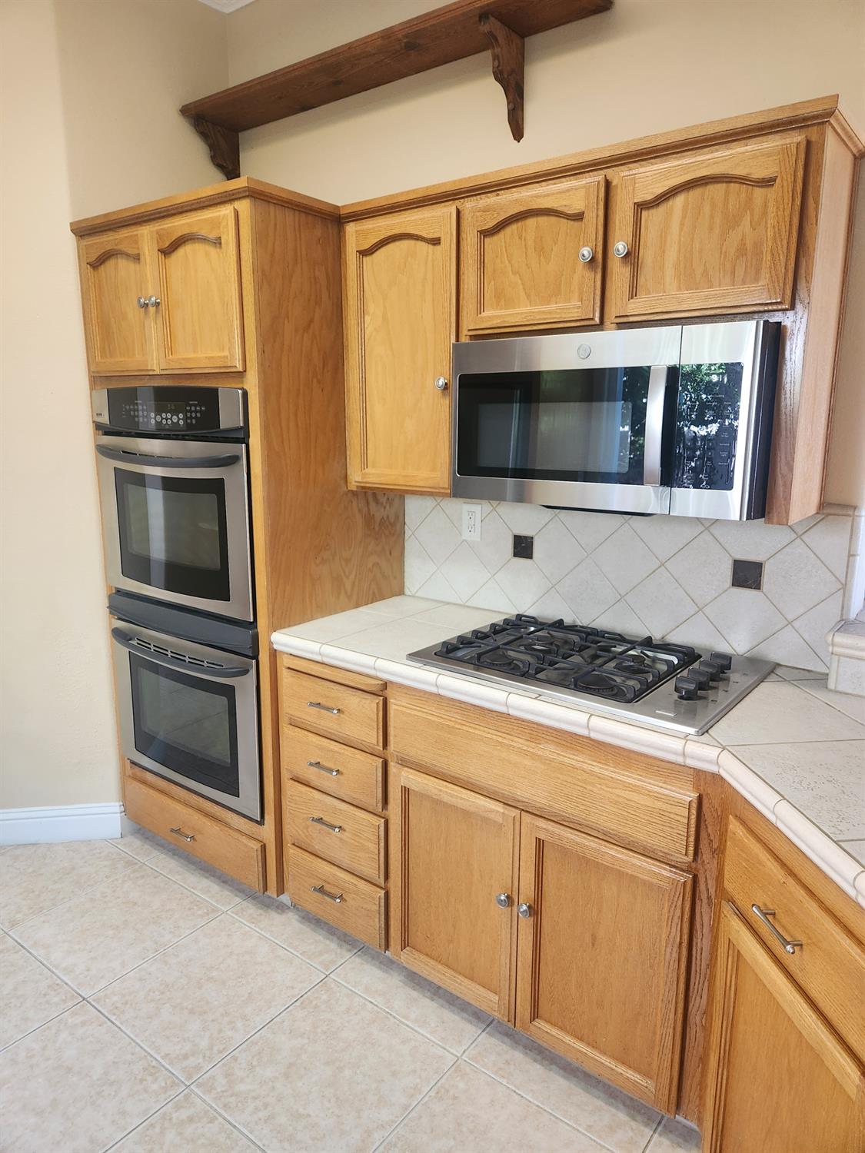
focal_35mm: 23
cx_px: 432
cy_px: 576
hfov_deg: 58.9
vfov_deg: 73.9
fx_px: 766
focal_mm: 5.4
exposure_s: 1/120
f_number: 1.8
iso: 400
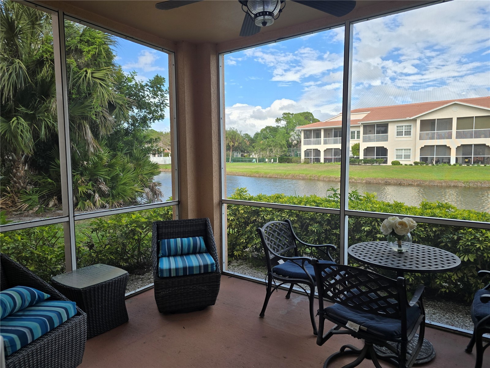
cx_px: 245
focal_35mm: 23
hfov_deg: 73.9
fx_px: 326
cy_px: 184
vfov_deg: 58.9
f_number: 1.7
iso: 12
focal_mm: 6.3
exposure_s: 1/273
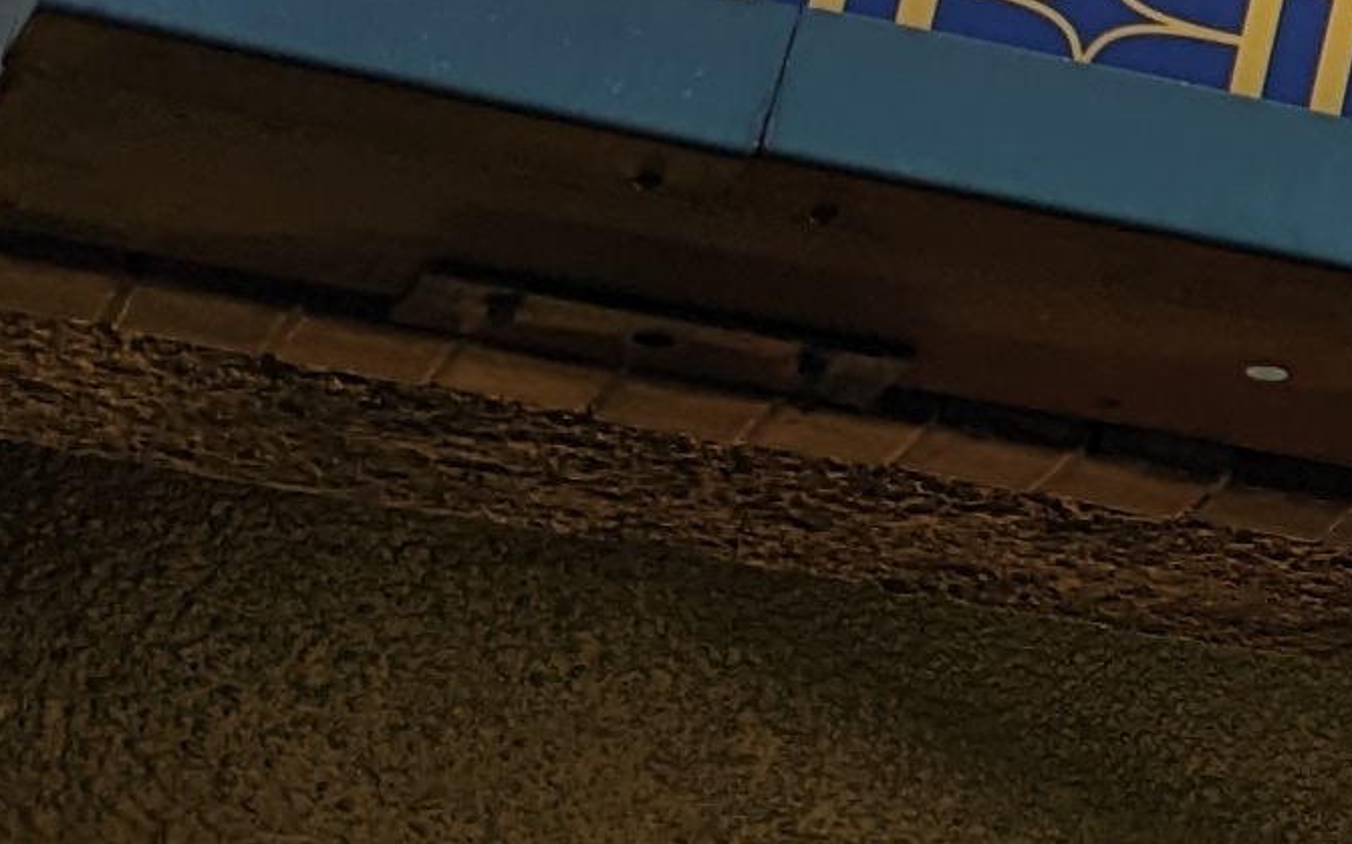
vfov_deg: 7.8
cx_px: 3909
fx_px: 5710
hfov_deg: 10.3
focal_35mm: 155
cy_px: -1251
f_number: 1.85
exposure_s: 1/170
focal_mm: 6.81
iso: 33
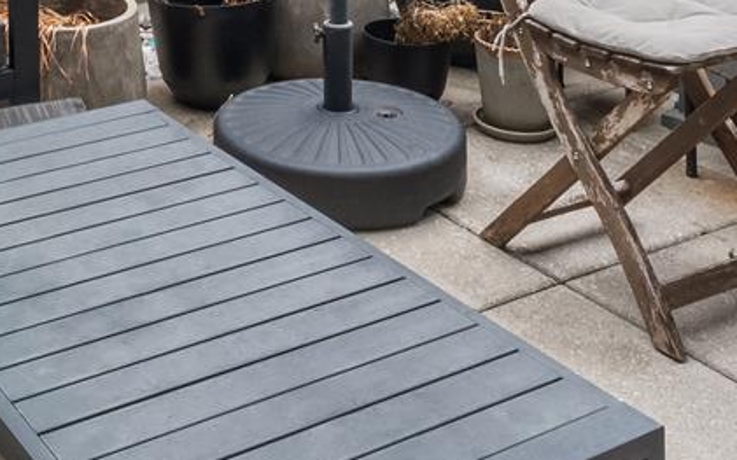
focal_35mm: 65
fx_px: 1305
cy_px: -451
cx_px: 121
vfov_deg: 15.9
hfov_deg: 30.6
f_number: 22
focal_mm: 14
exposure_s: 1/5
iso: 640
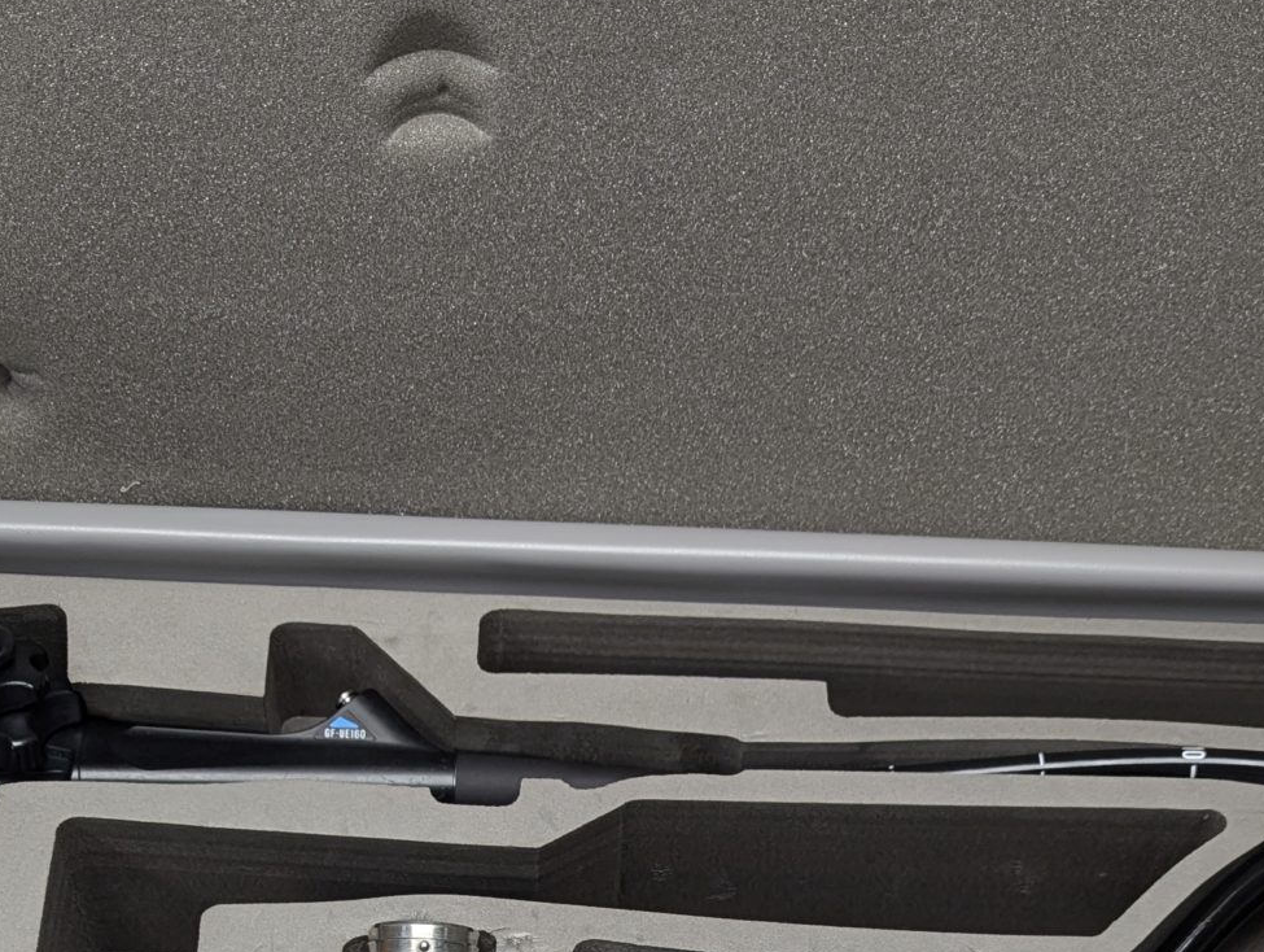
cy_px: 1108
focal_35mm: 63
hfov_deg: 30.7
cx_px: 616
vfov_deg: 21.8
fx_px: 2304
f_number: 1.85
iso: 66
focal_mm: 6.81
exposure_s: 1/100
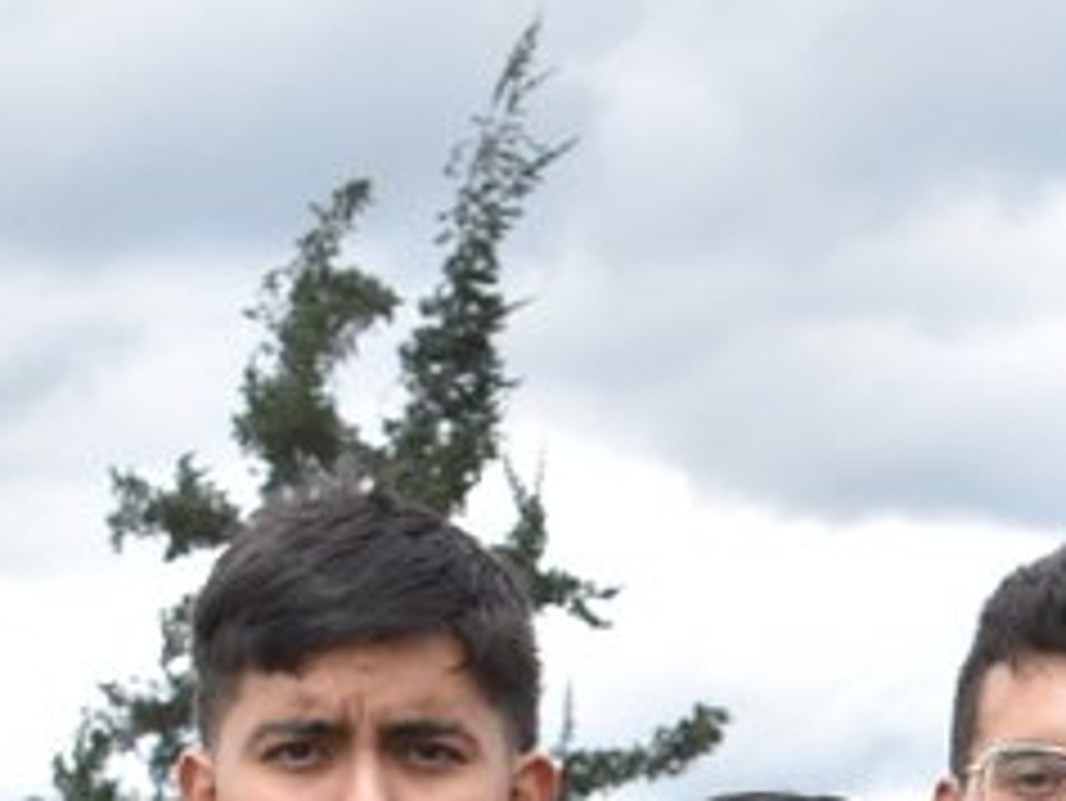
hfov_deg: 8.7
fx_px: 6748
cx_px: 1880
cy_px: 1562
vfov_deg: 6.6
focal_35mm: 219
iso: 280
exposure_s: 1/500
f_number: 8
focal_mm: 30
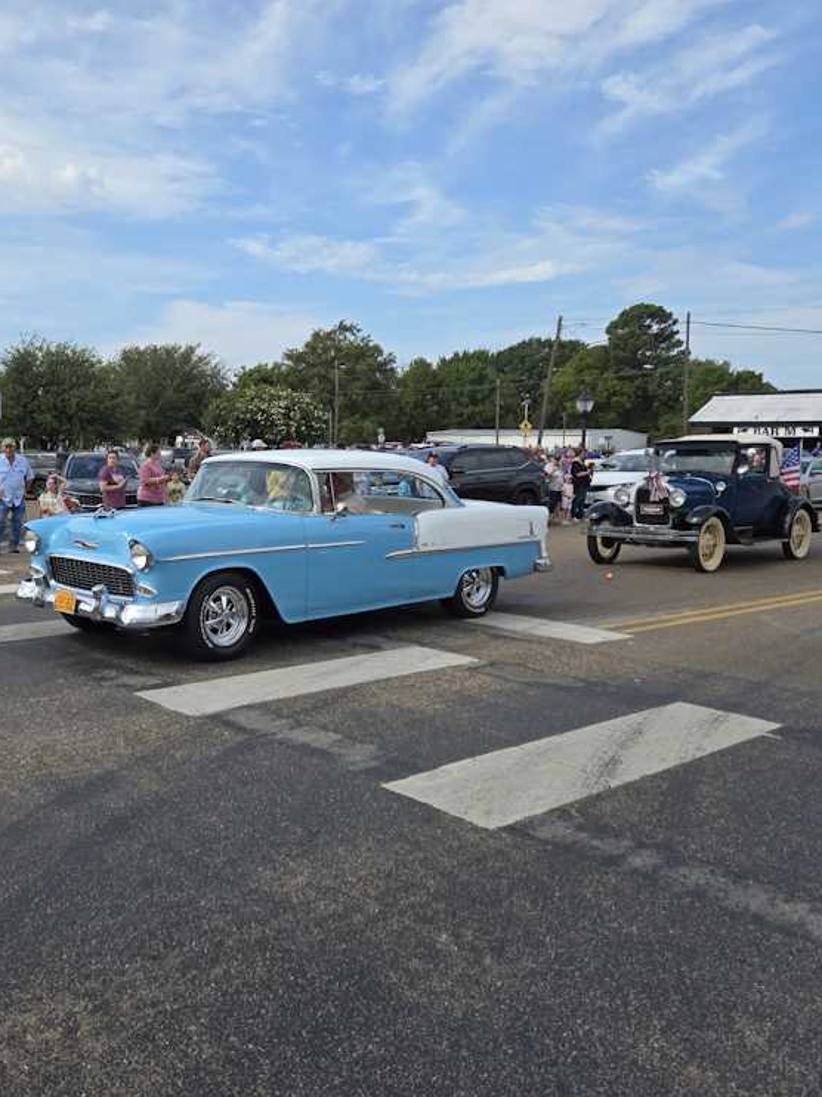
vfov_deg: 58.4
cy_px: 553
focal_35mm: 31
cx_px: 262
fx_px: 982
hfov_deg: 44.6
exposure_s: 1/1650
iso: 25
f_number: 1.8
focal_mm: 5.4
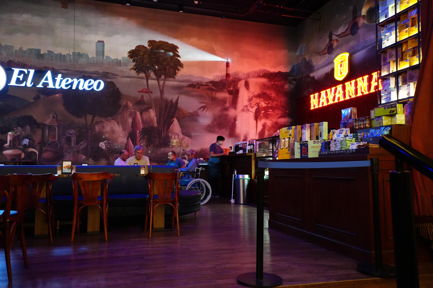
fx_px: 361
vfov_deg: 43.6
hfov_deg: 61.9
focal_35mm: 30
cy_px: 144
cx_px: 216
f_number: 4
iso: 5000
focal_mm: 20
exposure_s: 1/60
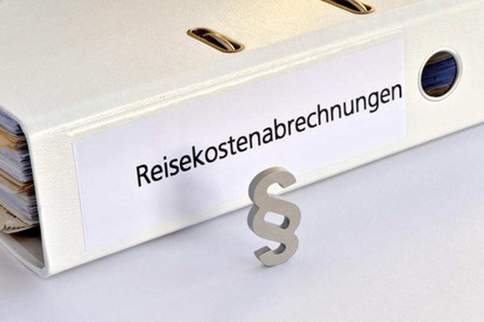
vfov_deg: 13.0
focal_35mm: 105
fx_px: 1411
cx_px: 242
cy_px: 161
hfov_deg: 19.5
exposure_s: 1/5
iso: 200
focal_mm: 105
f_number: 25
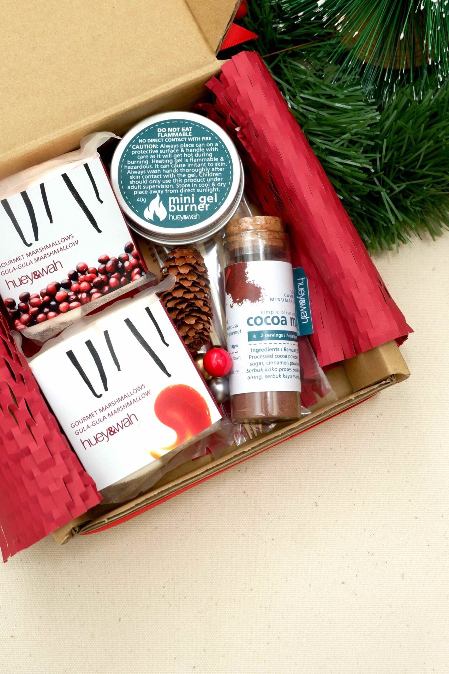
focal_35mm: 51
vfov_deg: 38.5
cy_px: 235
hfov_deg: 26.4
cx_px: 176
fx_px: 954
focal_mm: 25.6
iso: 250
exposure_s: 1/40
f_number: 6.4
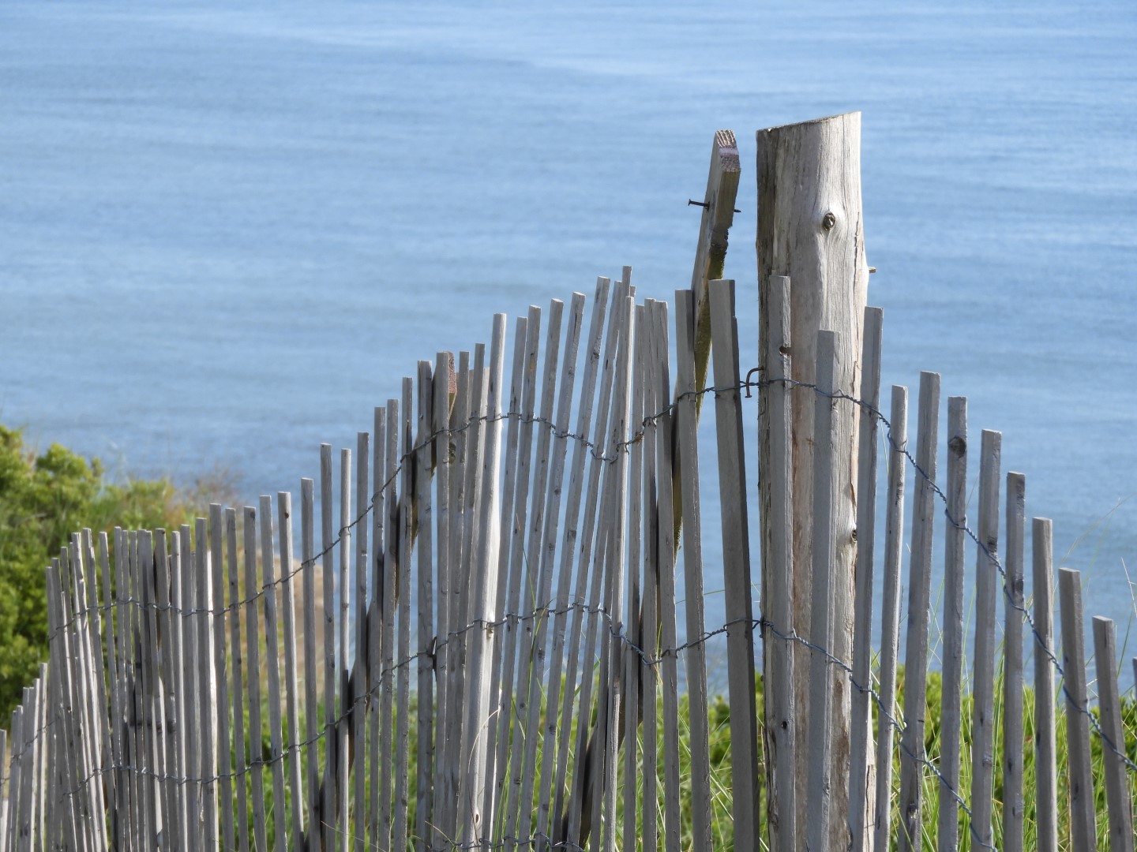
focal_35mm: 220
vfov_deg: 6.8
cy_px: 426
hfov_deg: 9.0
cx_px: 568
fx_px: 7226
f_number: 5.3
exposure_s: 1/320
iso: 100
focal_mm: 39.4
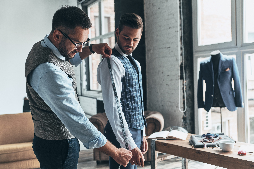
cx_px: 127
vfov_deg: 29.9
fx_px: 318
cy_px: 84
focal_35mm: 45
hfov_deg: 43.6
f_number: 3.5
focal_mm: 45
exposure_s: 1/80
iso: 500
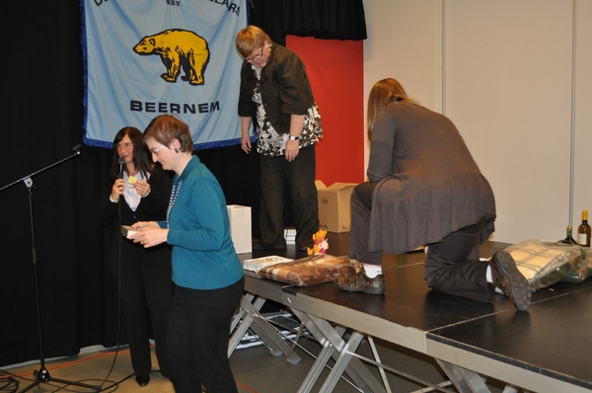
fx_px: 640
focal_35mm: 39
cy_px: 196
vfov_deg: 34.1
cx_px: 296
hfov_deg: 49.6
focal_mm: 26
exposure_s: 1/60
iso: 800
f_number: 4.2
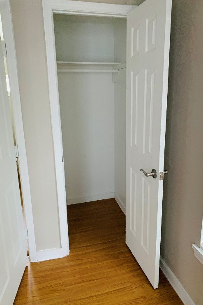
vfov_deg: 65.5
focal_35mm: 28
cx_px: 110
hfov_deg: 46.3
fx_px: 237
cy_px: 150
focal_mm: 4.25
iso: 400
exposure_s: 1/48
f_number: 1.8
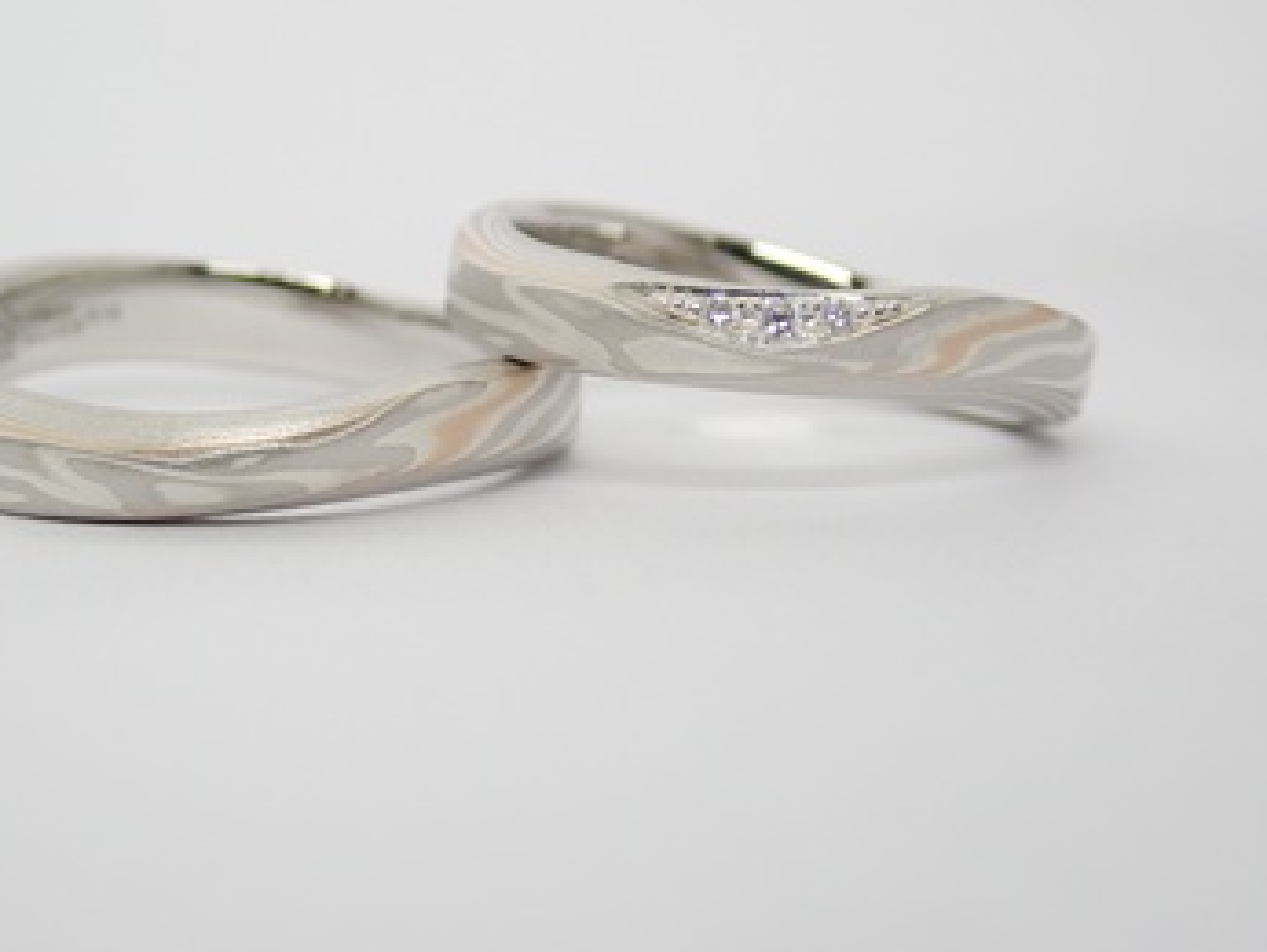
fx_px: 3663
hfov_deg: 19.6
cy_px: 364
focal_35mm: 100
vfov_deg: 14.8
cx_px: 491
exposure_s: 1/125
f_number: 4.1
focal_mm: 13.65
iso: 200
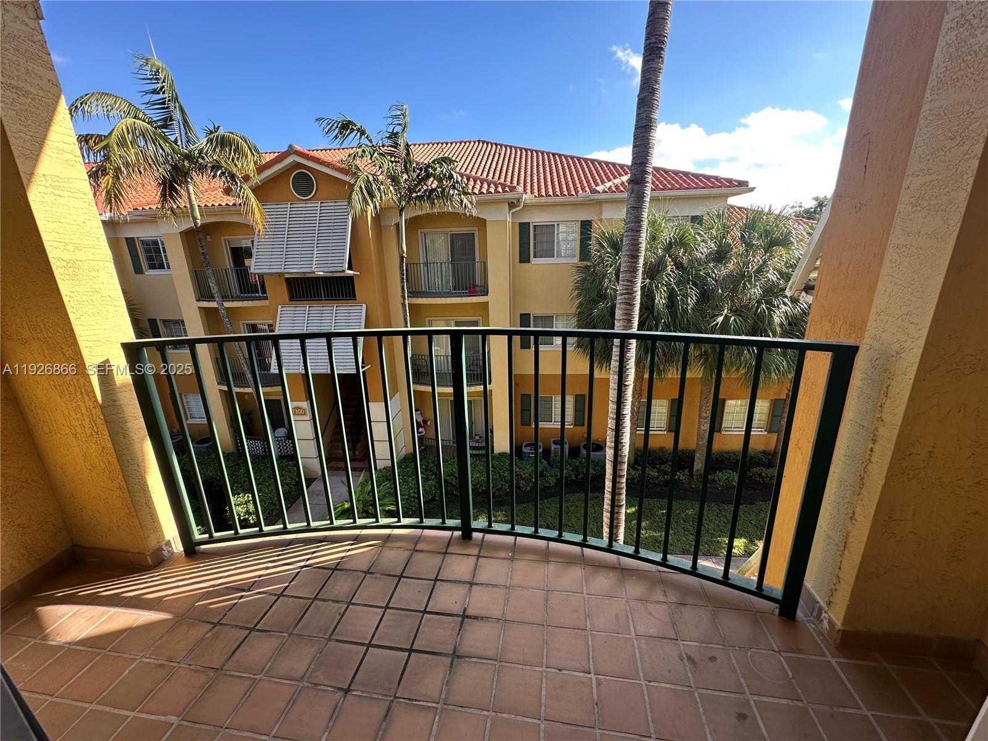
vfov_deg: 85.7
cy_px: 370
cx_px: 494
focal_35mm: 14
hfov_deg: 102.1
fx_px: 400
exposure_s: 1/282
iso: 40
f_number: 2.2
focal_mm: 2.22
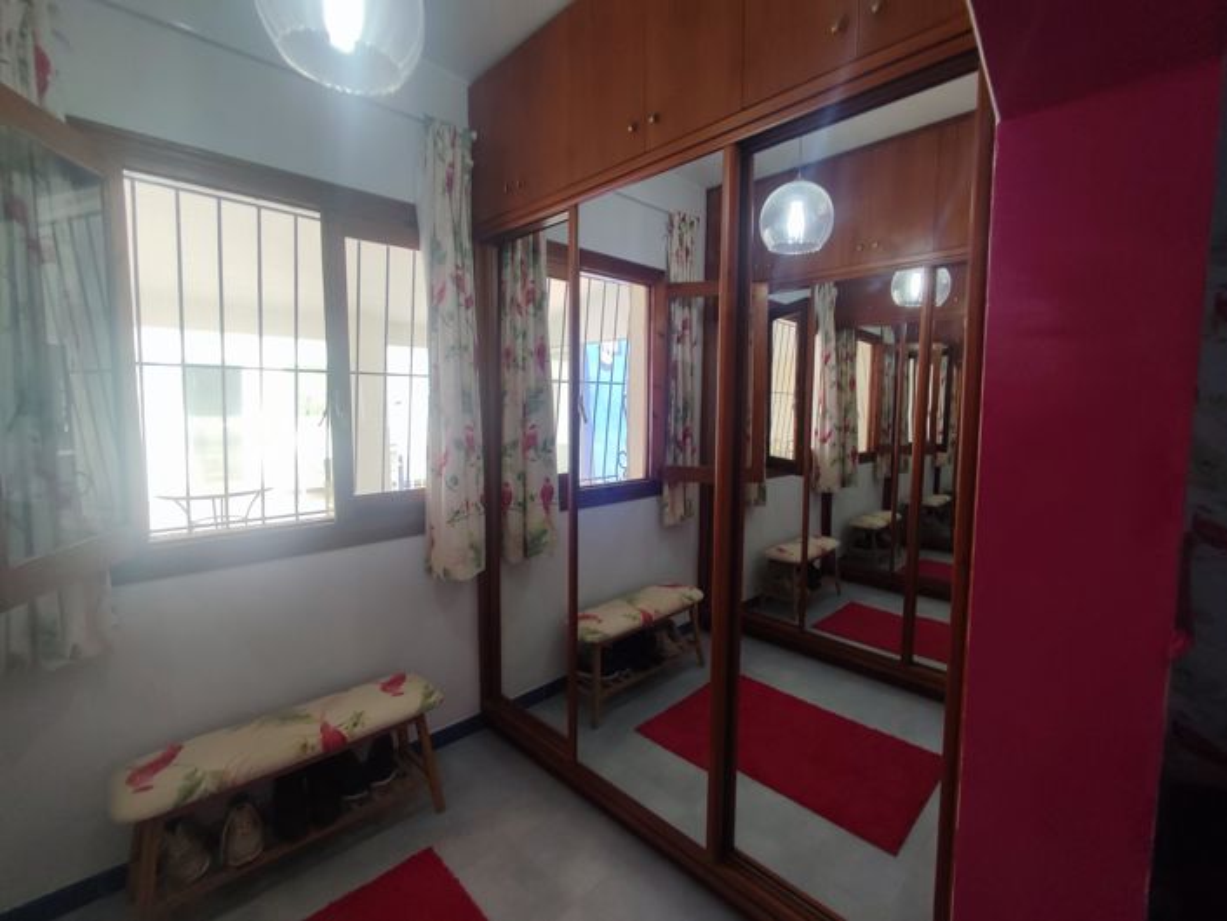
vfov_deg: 78.1
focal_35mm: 16
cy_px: 460
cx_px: 614
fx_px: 567
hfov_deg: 94.5
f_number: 2.2
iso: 64
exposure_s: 1/100
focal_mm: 1.65
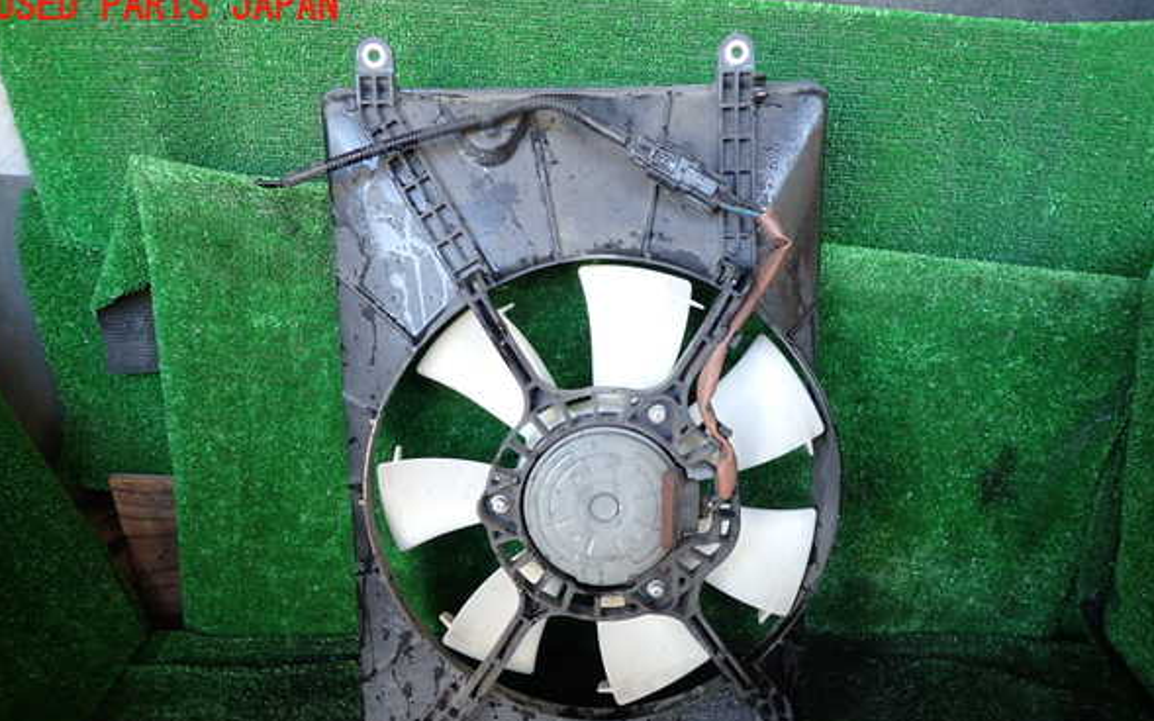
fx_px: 849
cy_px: 423
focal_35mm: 27
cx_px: 570
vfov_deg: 45.8
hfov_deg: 68.4
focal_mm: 4.5
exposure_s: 1/50
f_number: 2
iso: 200
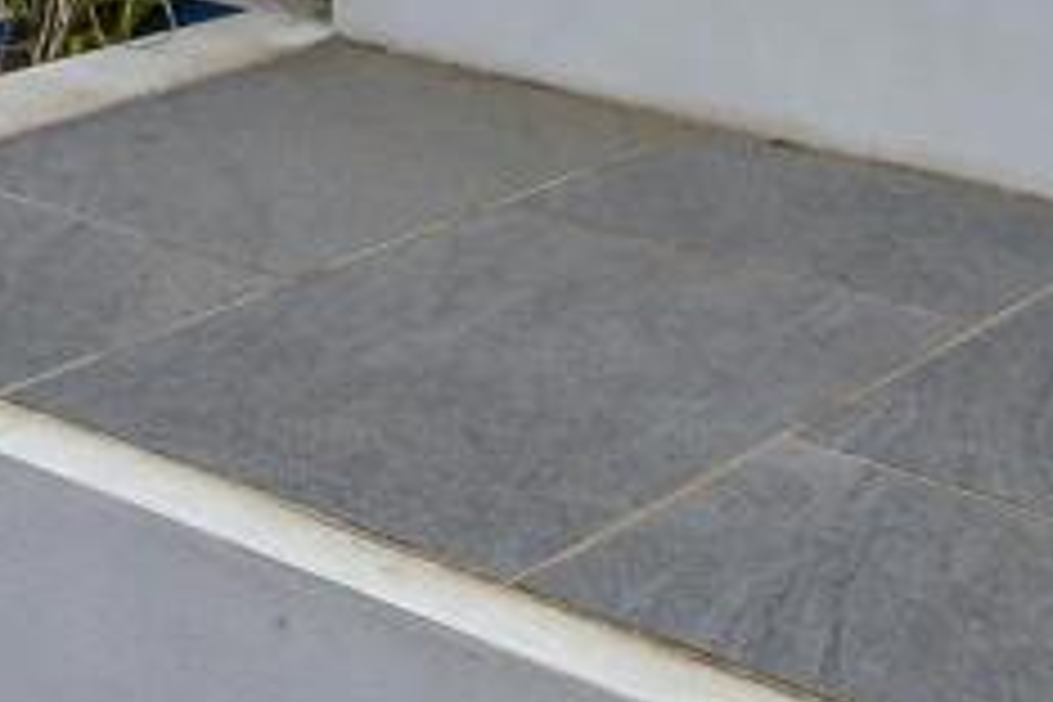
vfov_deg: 13.2
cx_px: -945
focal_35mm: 92
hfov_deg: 17.2
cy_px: -601
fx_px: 2691
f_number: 8
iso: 200
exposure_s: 1/125
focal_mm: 14
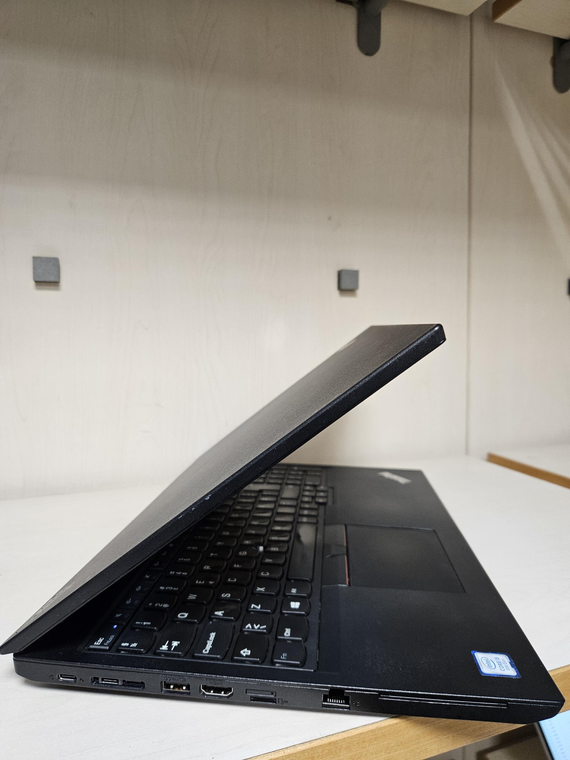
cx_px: 285
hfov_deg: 58.9
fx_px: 505
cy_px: 380
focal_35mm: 23
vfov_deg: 73.9
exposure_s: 1/100
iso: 320
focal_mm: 5.4
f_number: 1.8
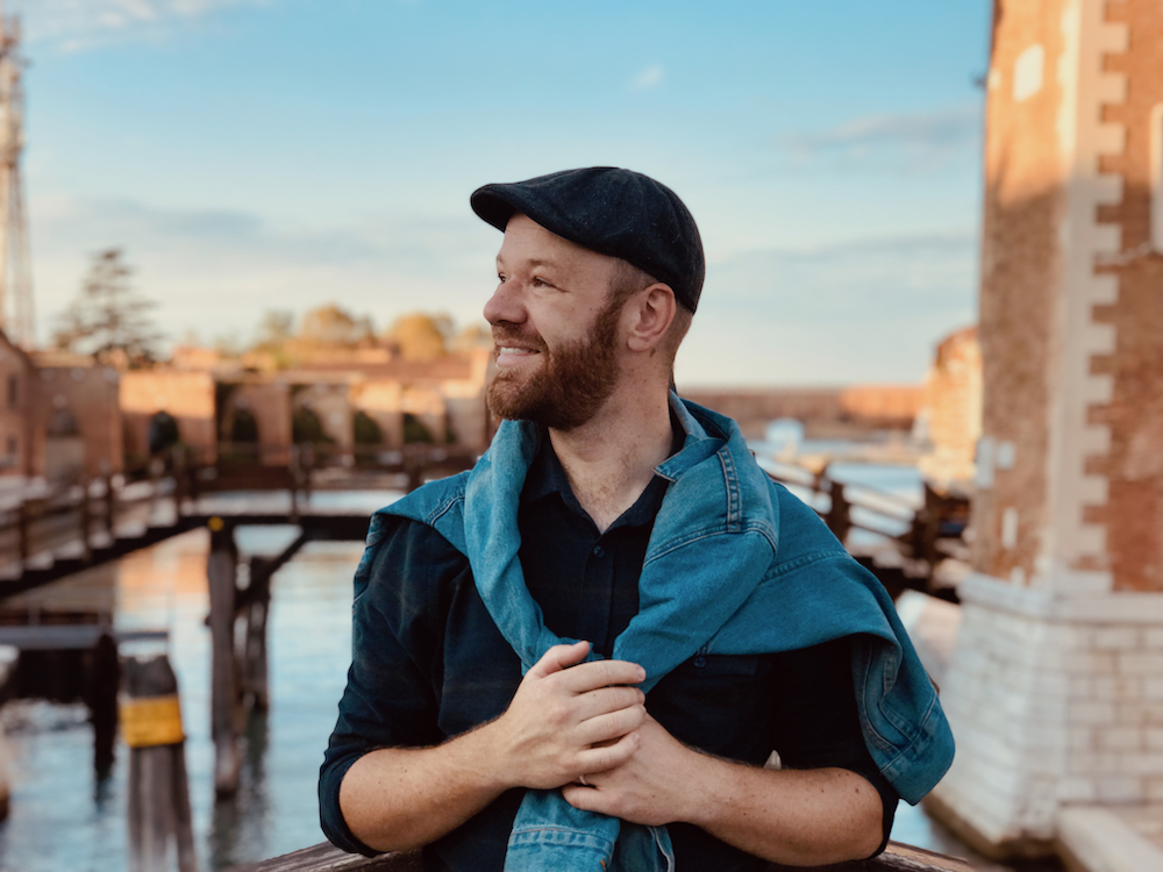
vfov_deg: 25.7
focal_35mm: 57
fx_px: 1915
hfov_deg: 33.8
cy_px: 436
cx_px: 582
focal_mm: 6.6
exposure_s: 1/317
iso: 20
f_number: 2.8
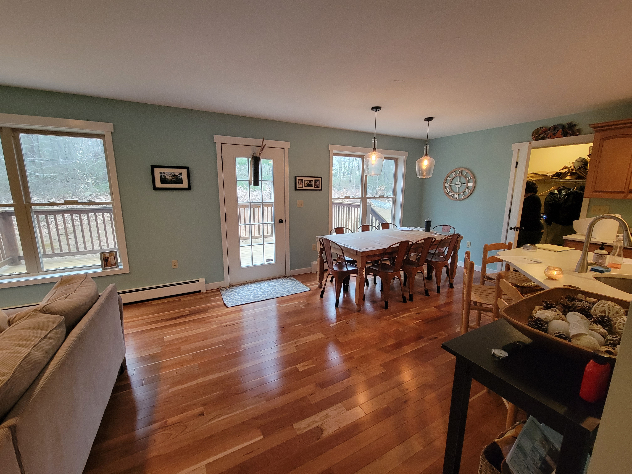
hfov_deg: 106.2
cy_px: 237
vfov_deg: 89.9
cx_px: 316
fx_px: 237
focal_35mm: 13
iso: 320
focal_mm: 2.2
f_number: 2.2
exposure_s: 1/40
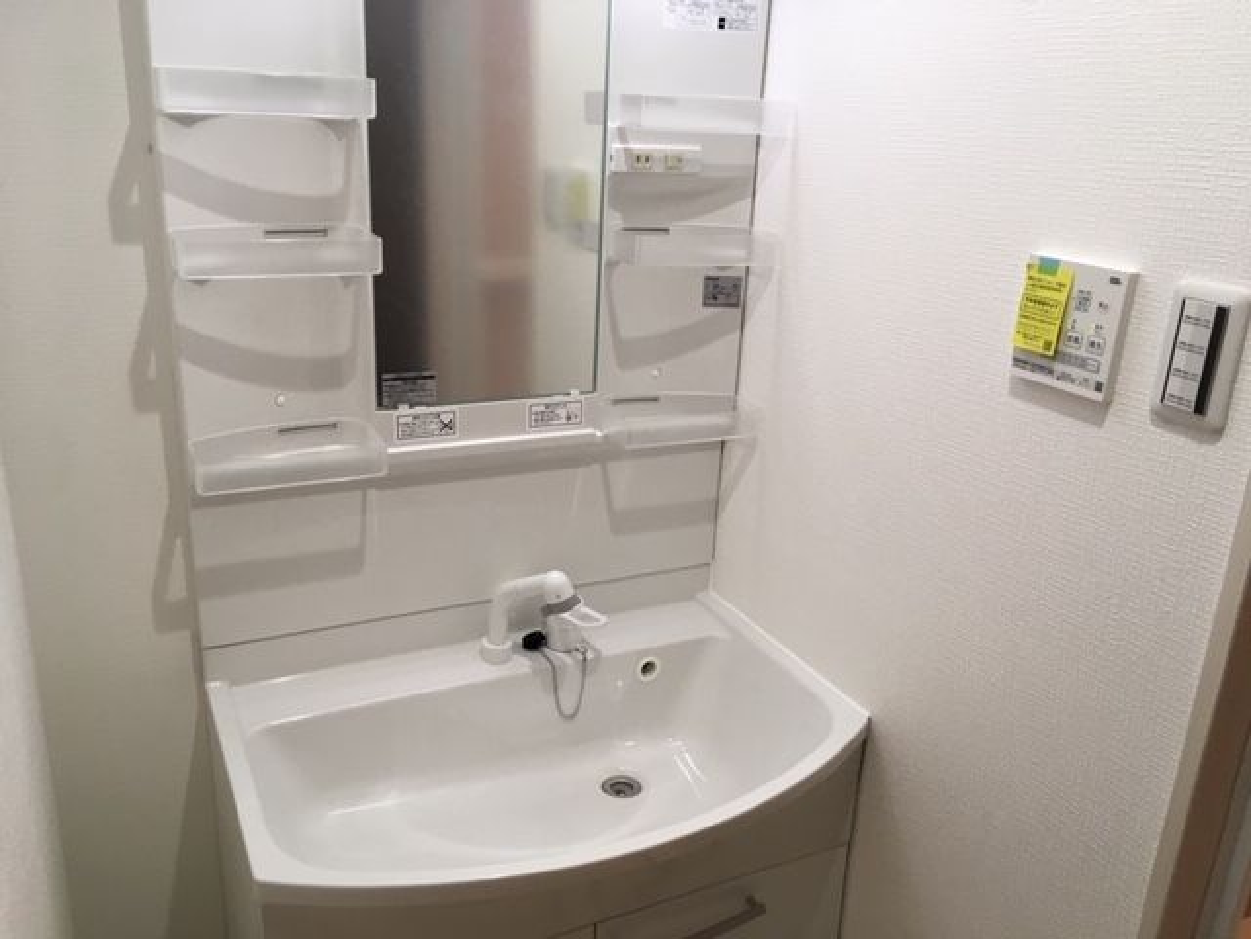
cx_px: 626
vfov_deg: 48.2
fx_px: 1048
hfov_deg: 61.7
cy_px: 470
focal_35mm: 29
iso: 32
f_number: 2.2
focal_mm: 4.15
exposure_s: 1/30
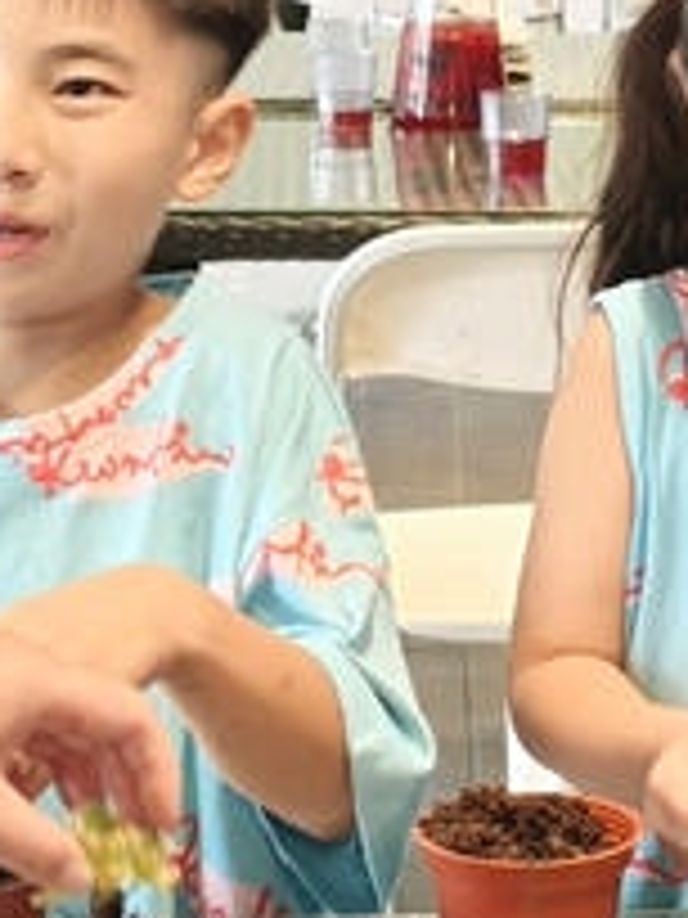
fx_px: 3578
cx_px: 769
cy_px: -14
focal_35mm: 135
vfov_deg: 14.4
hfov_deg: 10.8
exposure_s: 1/60
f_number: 1.57
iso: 186
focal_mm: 6.54
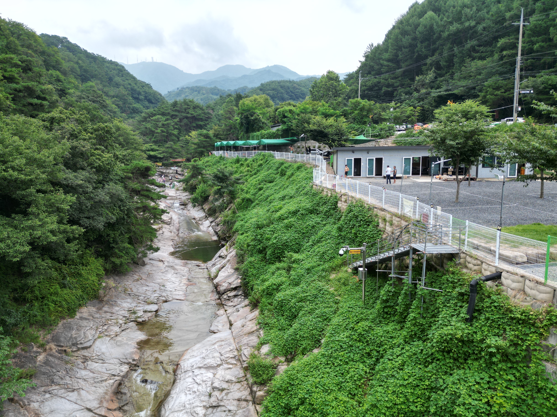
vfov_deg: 56.8
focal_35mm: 24
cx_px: 278
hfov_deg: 71.6
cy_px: 208
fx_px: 386
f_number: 1.7
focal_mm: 6.72
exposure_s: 1/1250
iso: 100
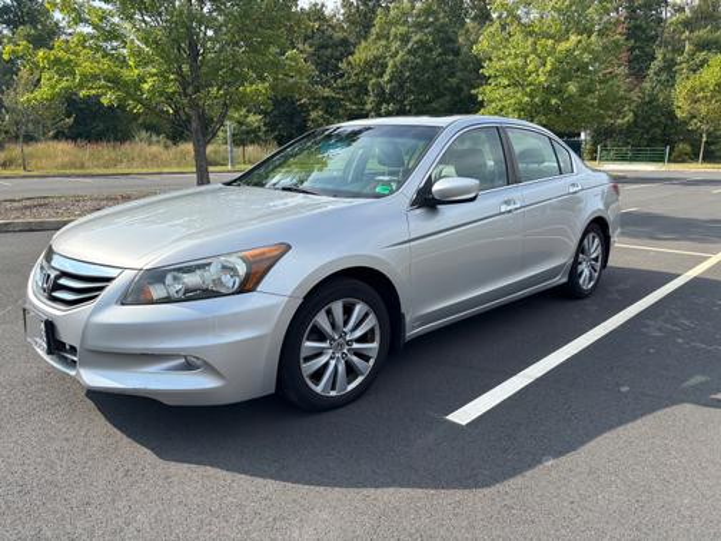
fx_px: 542
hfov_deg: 67.3
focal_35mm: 26
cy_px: 270
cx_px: 360
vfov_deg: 53.1
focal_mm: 5.96
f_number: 1.6
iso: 50
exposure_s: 1/1751
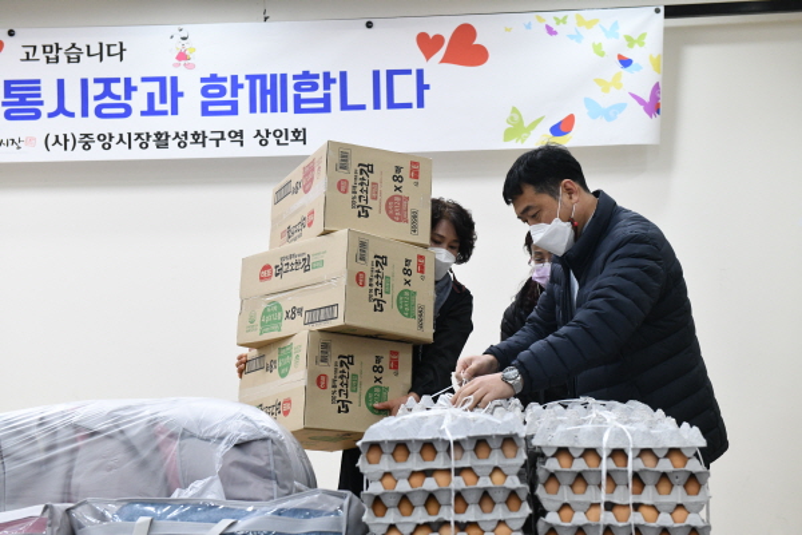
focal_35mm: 56
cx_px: 401
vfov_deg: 24.2
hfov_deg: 35.6
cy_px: 268
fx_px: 1247
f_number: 6.3
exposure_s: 1/160
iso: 3200
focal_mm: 56
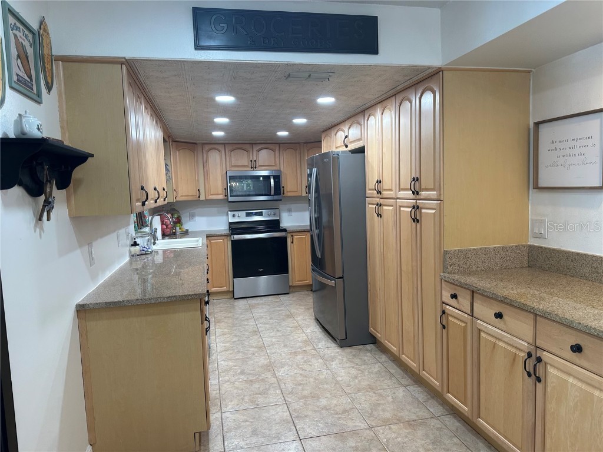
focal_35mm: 24
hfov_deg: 71.6
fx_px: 418
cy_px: 226
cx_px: 302
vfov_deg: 56.8
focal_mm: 6.86
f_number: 1.78
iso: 160
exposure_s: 1/120
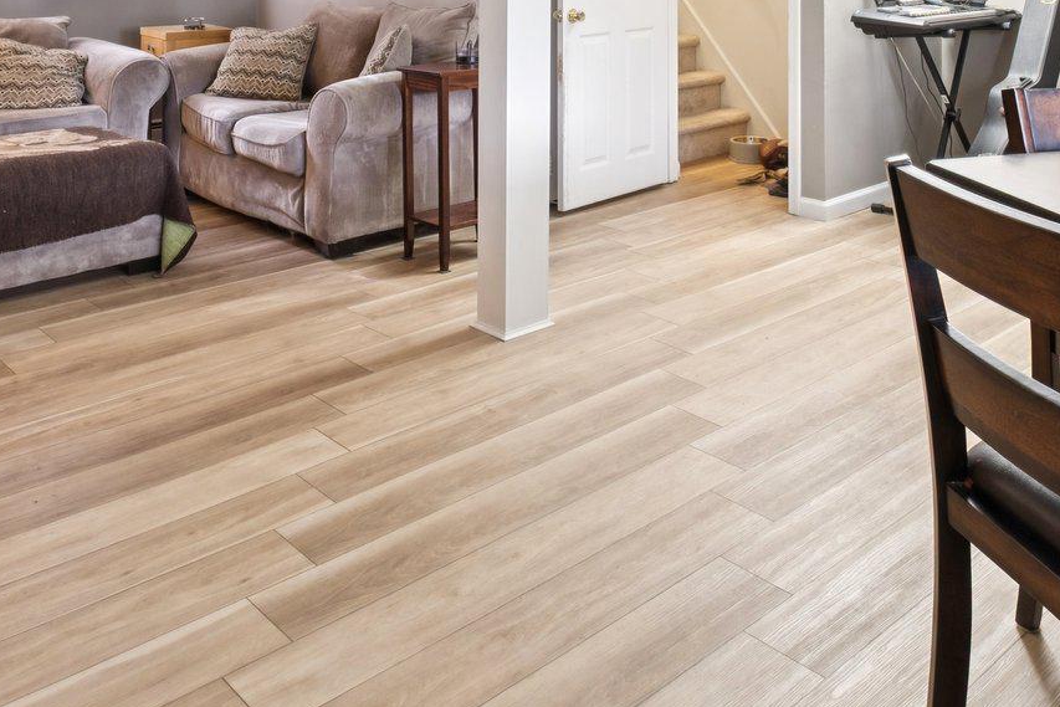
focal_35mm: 36
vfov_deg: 32.1
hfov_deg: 52.9
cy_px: -90
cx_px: 605
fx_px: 1060
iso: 250
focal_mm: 10
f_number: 8
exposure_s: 1/1.25
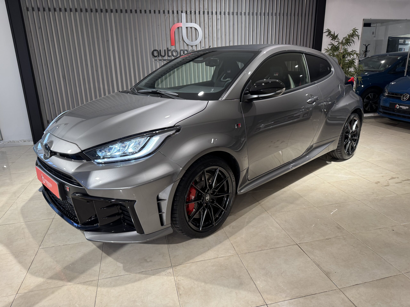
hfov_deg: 71.6
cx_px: 205
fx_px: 284
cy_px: 154
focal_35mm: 24
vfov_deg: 56.8
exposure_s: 1/100
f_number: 1.78
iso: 160
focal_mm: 6.76
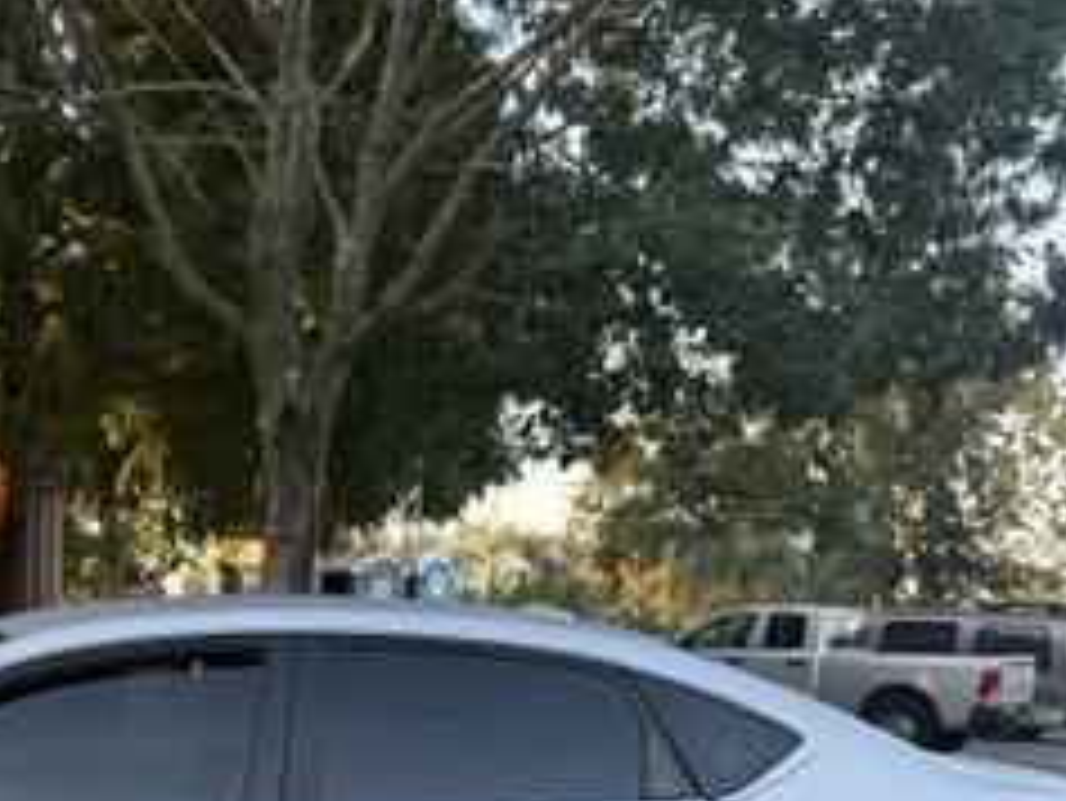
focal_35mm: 51
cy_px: 832
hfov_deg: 36.0
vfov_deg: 26.8
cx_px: 189
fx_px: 1571
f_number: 1.78
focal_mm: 6.76
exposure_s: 1/379
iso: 100
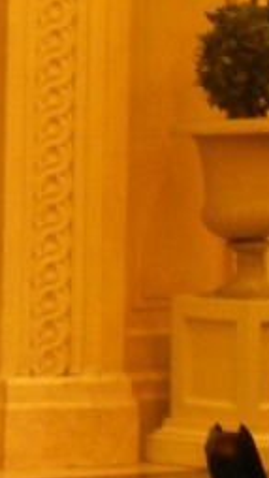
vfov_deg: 5.6
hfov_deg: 3.2
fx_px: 4841
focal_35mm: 382
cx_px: -199
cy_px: -109
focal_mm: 20.9
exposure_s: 1/2.3
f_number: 4.6
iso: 200
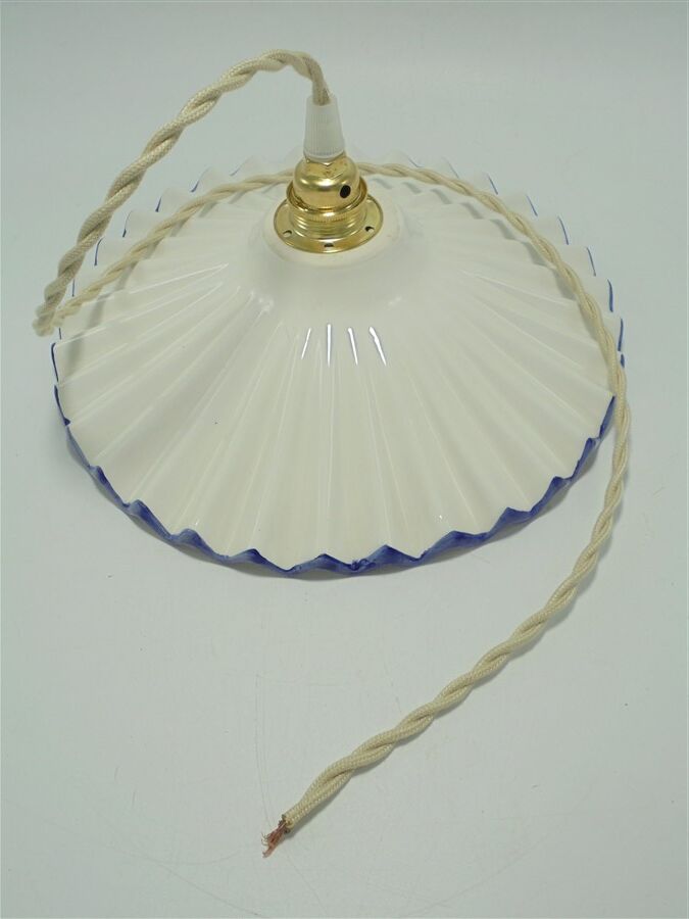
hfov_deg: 41.8
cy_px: 460
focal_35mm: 34
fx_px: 902
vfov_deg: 54.0
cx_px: 344
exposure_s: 1/125
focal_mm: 6.1
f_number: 4
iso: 100
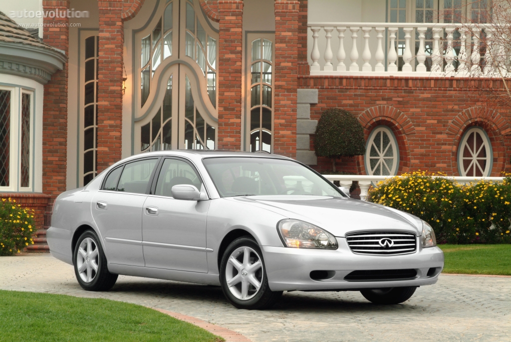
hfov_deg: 21.5
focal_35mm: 94
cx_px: 256
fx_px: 1343
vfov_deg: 14.5
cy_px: 171
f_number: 16
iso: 100
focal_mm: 63
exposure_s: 1/2
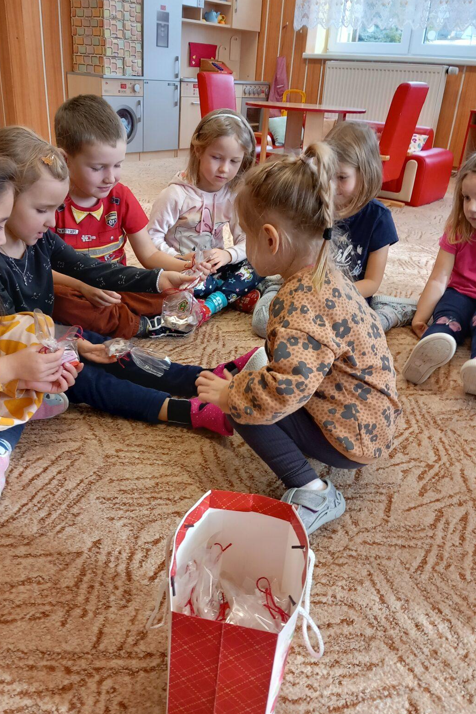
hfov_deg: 44.9
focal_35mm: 29
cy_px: 357
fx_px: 575
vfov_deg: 63.7
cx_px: 220
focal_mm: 4
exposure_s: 1/50
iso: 125
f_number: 1.8
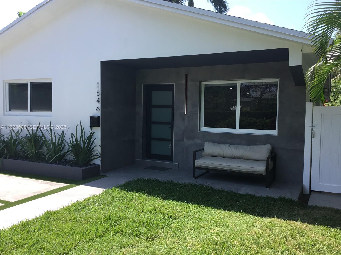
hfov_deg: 58.4
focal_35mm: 31
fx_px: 305
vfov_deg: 45.4
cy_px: 128
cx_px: 170
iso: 25
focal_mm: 3.3
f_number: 2.4
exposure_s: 1/485
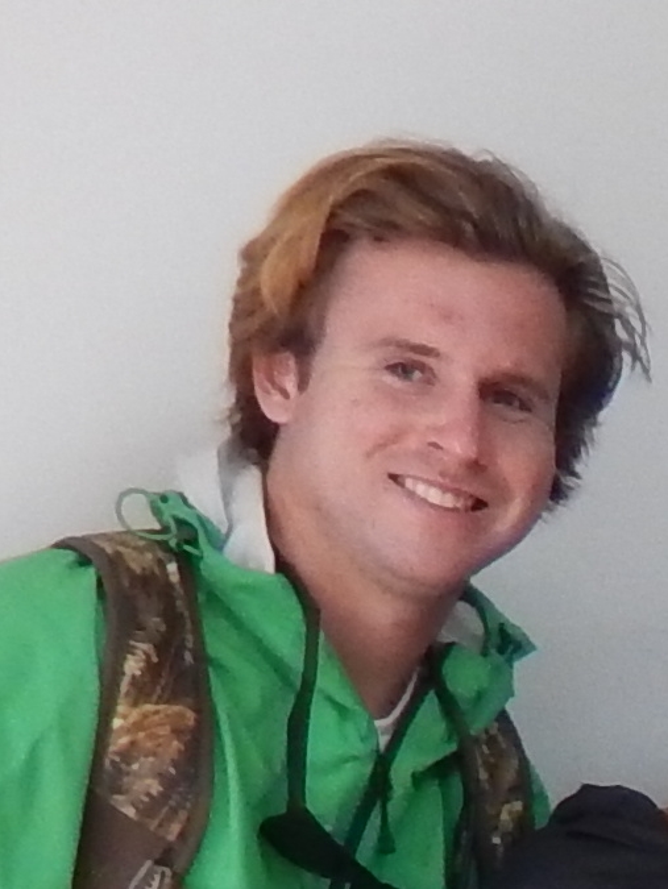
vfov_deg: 56.8
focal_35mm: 32
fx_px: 823
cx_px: 334
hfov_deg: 44.2
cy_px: 444
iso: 320
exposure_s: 1/30
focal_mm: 5.7
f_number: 3.8
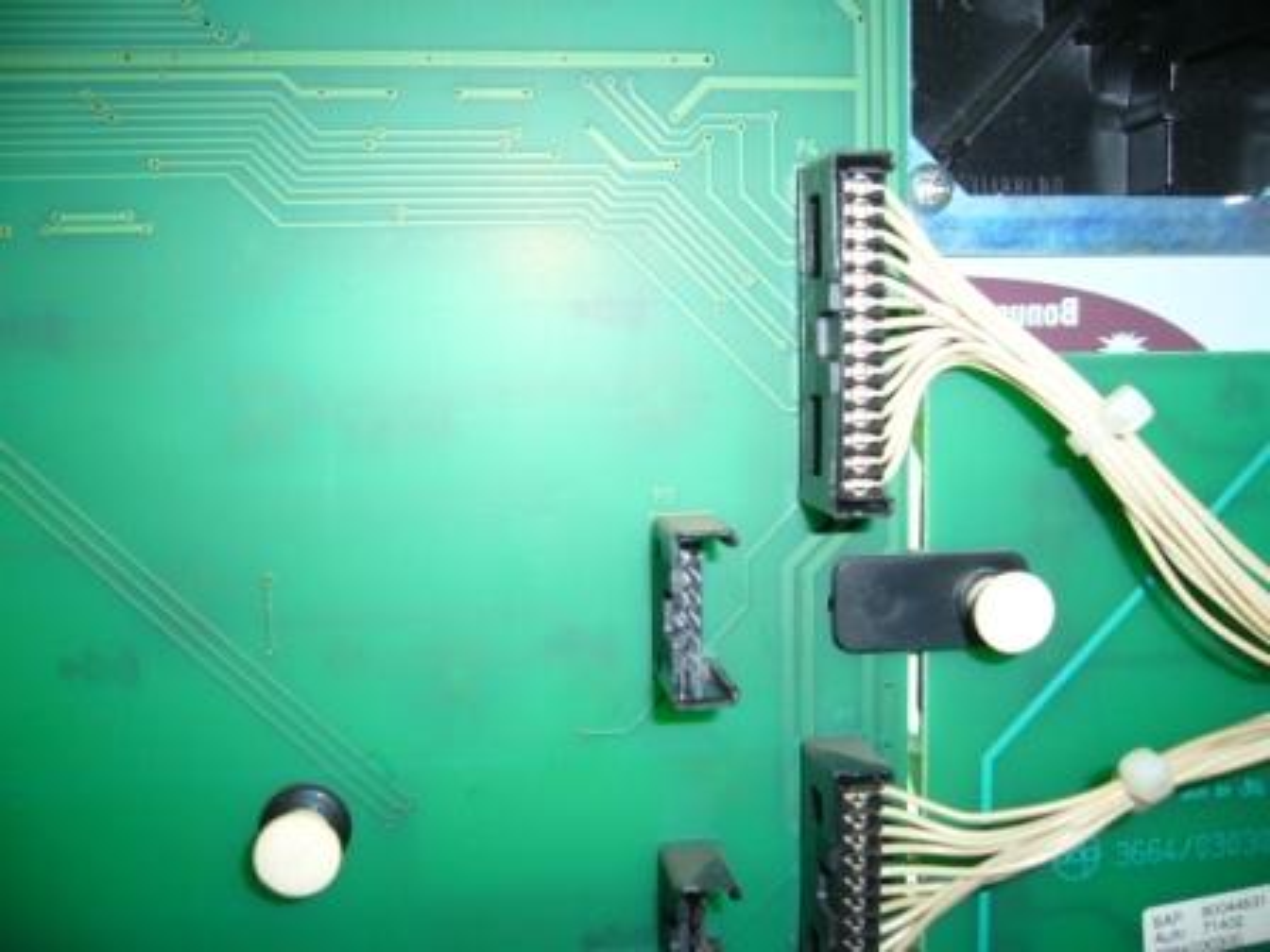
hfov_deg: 52.6
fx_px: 1284
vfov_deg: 40.7
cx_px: 635
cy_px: 476
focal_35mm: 35
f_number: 2.8
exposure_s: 1/30
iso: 100
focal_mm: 5.8
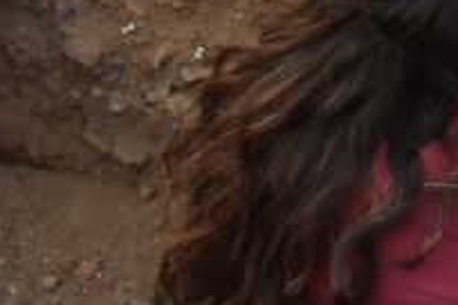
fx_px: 2207
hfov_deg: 11.8
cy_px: -266
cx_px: 47
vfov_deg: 7.6
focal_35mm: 174
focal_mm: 23
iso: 800
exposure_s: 1/320
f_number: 8
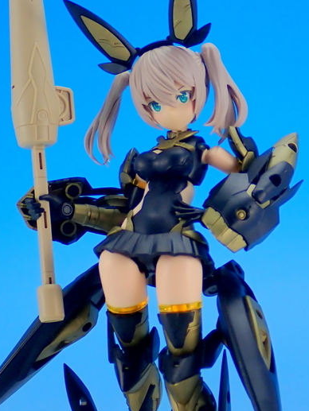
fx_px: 1273
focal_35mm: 107
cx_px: 129
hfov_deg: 13.8
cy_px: 165
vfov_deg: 18.4
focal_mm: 9.65
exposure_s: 1/30
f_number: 3.3
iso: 100
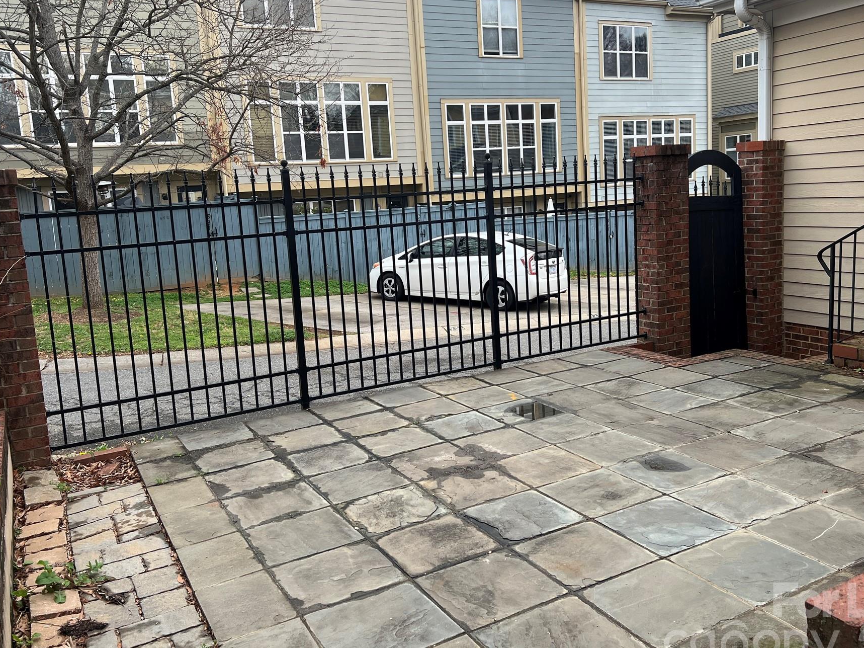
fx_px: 774
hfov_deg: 58.3
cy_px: 295
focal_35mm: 31
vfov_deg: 45.4
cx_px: 452
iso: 50
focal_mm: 5.7
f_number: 1.5
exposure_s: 1/484
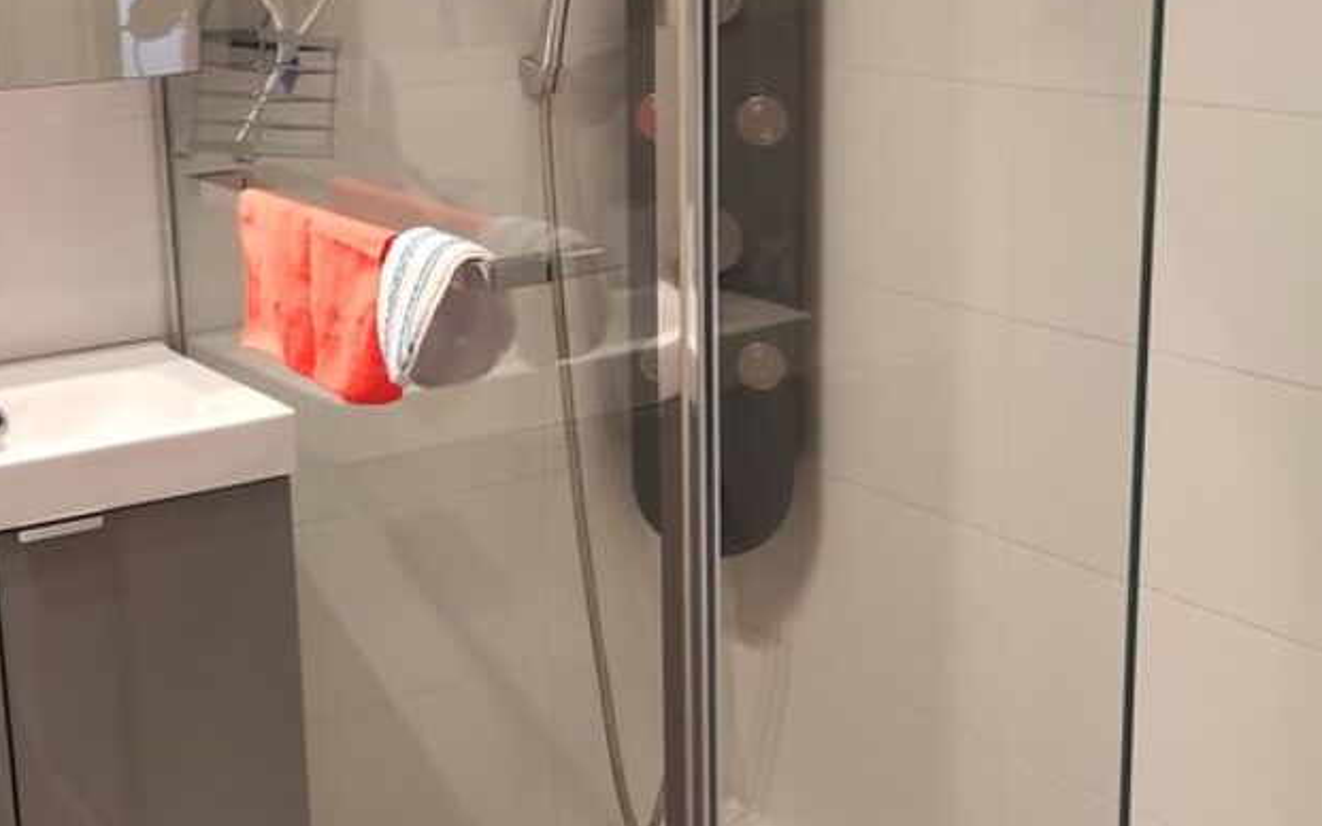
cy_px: 342
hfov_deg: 35.4
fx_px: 2053
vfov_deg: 22.7
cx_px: 445
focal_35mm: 57
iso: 258
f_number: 1.89
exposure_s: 1/50
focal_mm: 5.43
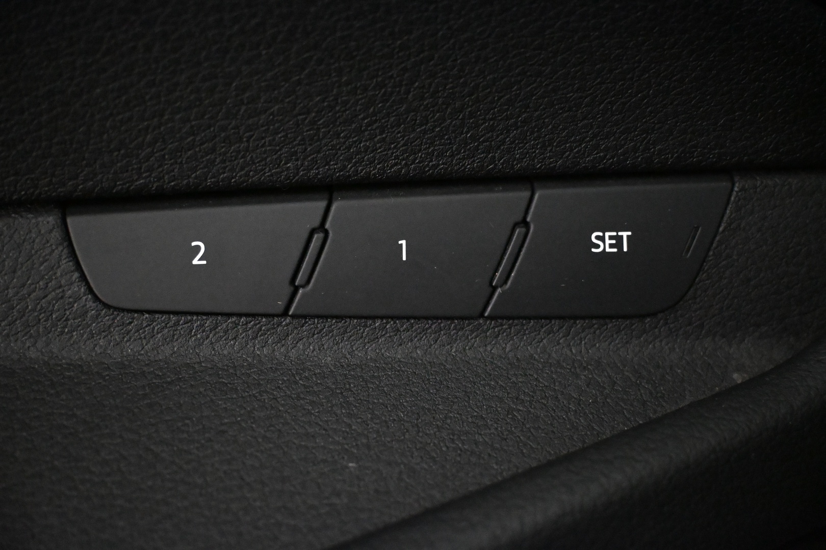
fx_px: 843
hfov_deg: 52.2
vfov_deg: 36.2
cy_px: 275
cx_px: 413
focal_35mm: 37
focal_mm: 24.5
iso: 12800
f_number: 4.2
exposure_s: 1/60
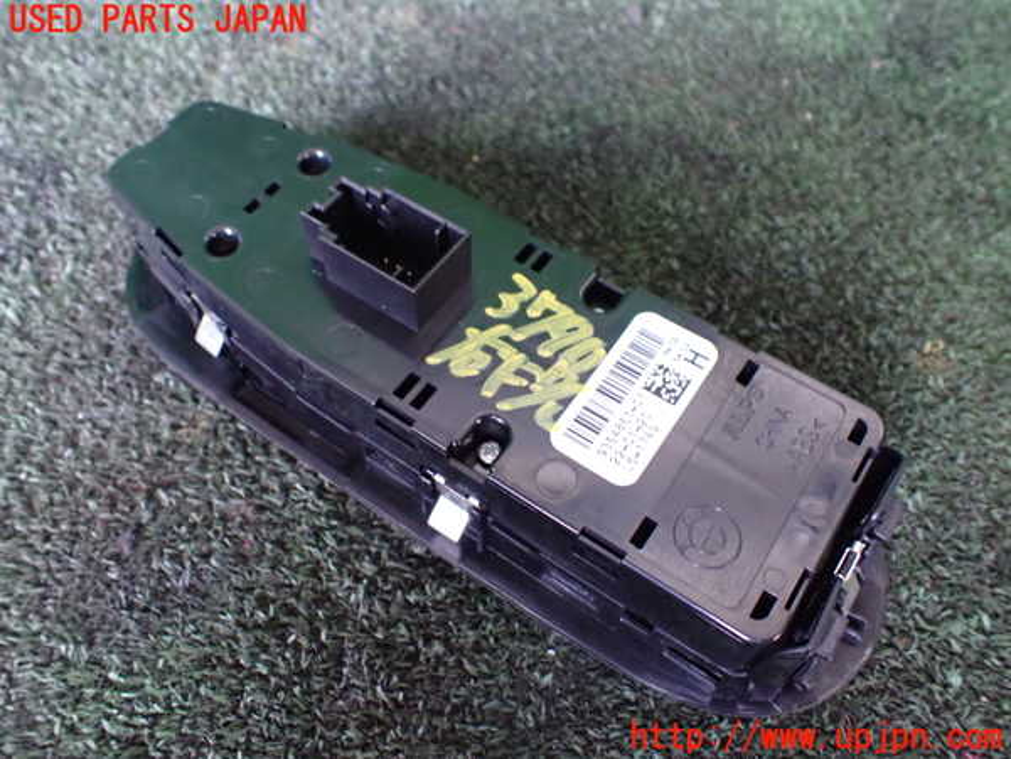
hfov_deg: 60.0
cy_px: 380
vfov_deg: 46.8
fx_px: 876
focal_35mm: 30
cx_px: 506
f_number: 2.3
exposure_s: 1/30
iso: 1000
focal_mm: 5.4
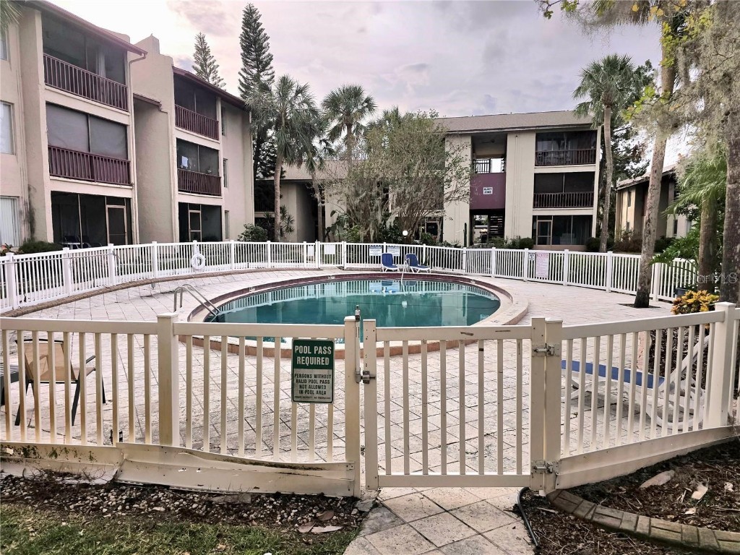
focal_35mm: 23
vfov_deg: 58.9
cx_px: 370
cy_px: 278
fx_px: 492
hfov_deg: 73.9
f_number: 1.7
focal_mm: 6.3
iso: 12
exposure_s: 1/1250
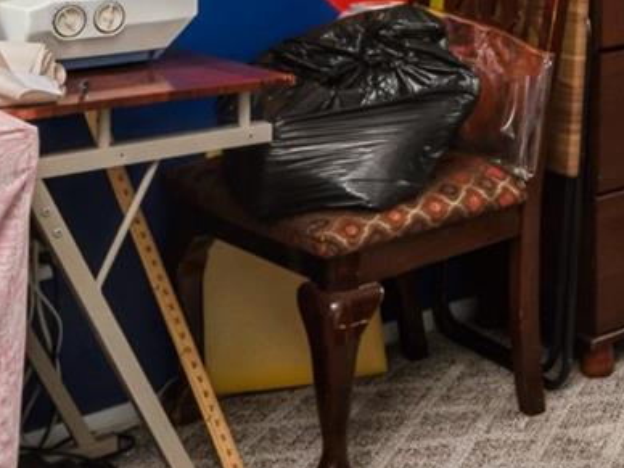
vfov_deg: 20.2
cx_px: 680
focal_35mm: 71
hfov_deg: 25.5
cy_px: 13
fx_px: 1280
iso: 200
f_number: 11
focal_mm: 14
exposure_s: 1
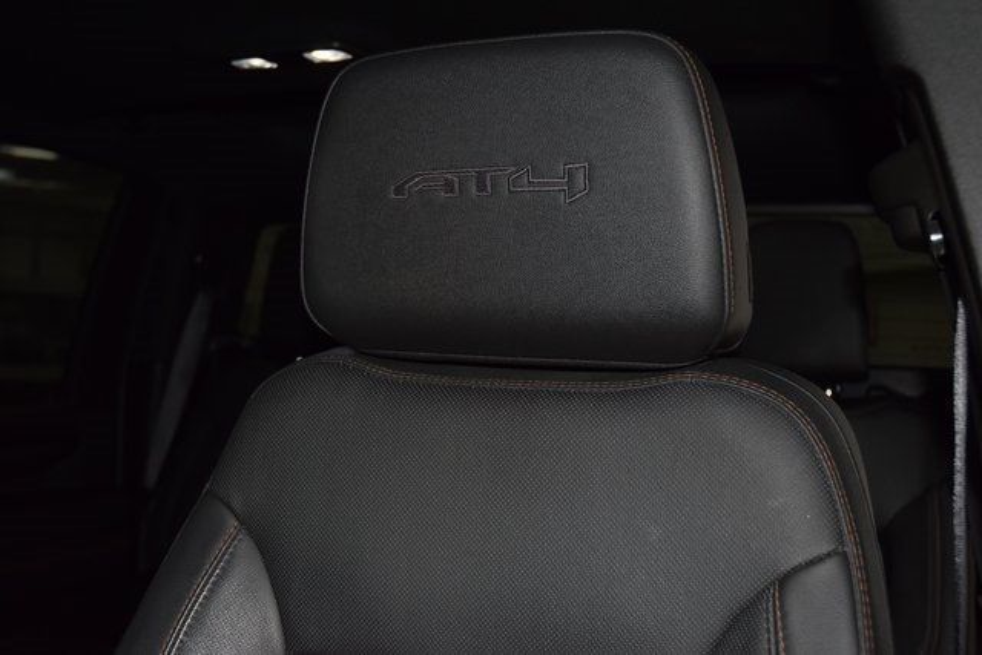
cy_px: 328
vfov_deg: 35.5
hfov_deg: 51.3
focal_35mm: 38
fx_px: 1023
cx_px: 491
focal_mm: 25
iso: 1800
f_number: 3.8
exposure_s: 1/125
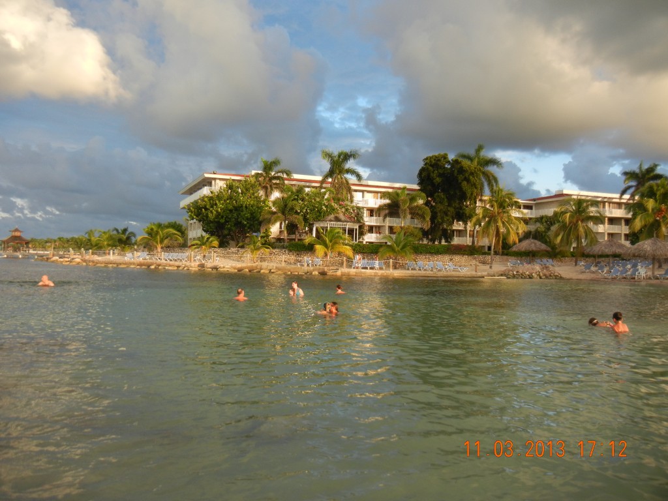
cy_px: 250
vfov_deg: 46.8
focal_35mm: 30
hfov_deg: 60.0
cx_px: 334
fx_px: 579
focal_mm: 5.4
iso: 160
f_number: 3.5
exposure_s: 1/172
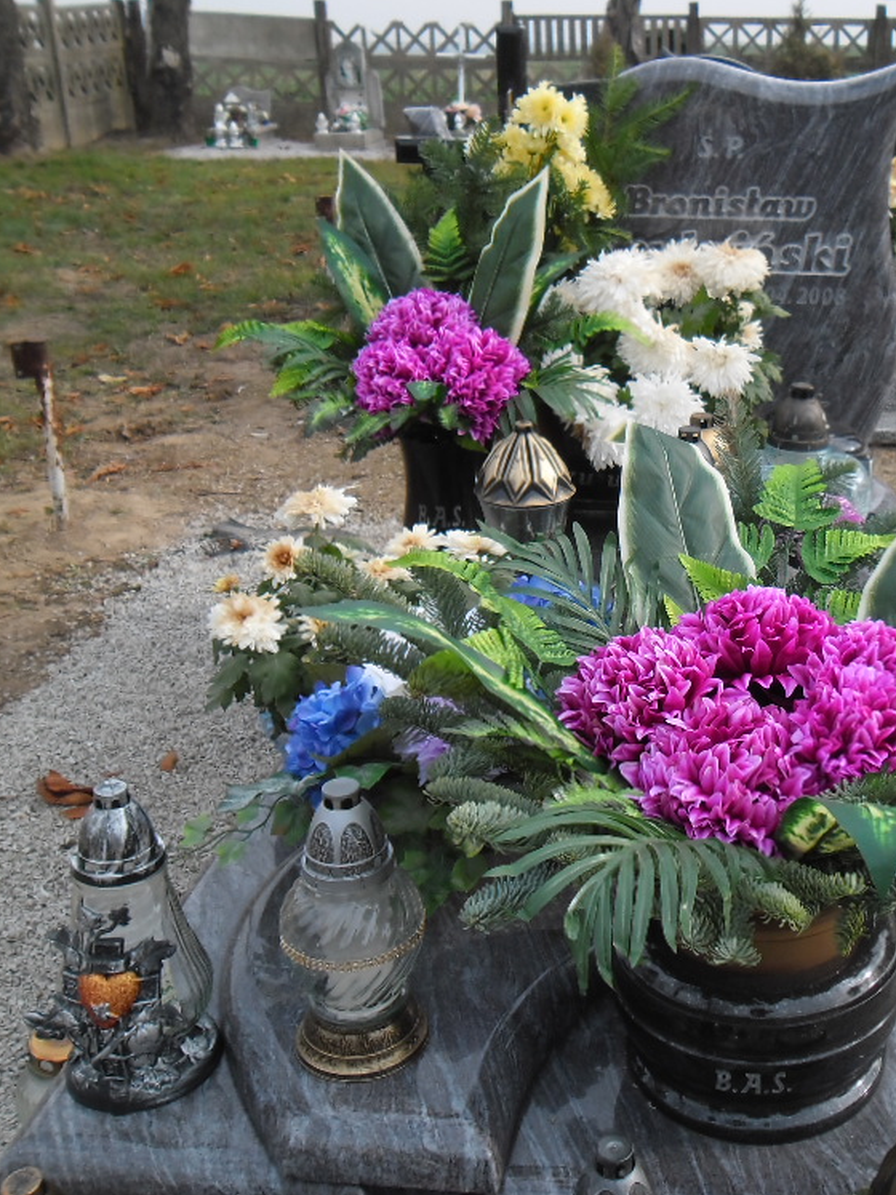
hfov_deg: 37.5
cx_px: 699
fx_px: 1277
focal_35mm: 37
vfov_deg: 50.1
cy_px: 590
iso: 80
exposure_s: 1/224
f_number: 3.5
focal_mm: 4.9
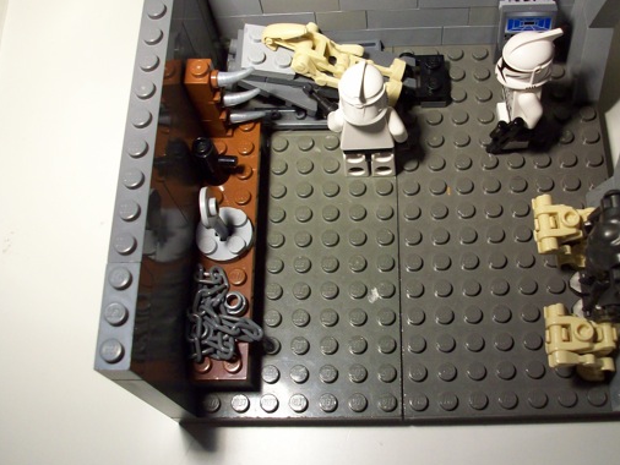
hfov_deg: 43.5
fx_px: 771
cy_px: 196
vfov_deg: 33.6
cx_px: 385
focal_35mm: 43
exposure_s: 1/60
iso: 142
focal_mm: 5.7
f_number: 2.8
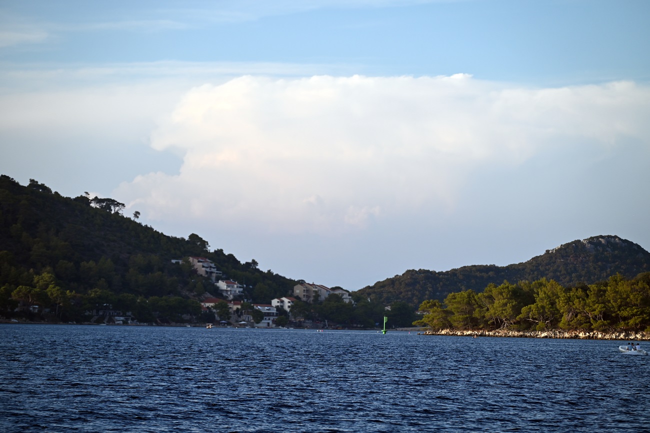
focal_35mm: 140
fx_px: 2528
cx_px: 325
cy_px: 216
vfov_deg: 9.8
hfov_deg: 14.7
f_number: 5
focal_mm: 140
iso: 200
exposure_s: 1/1000
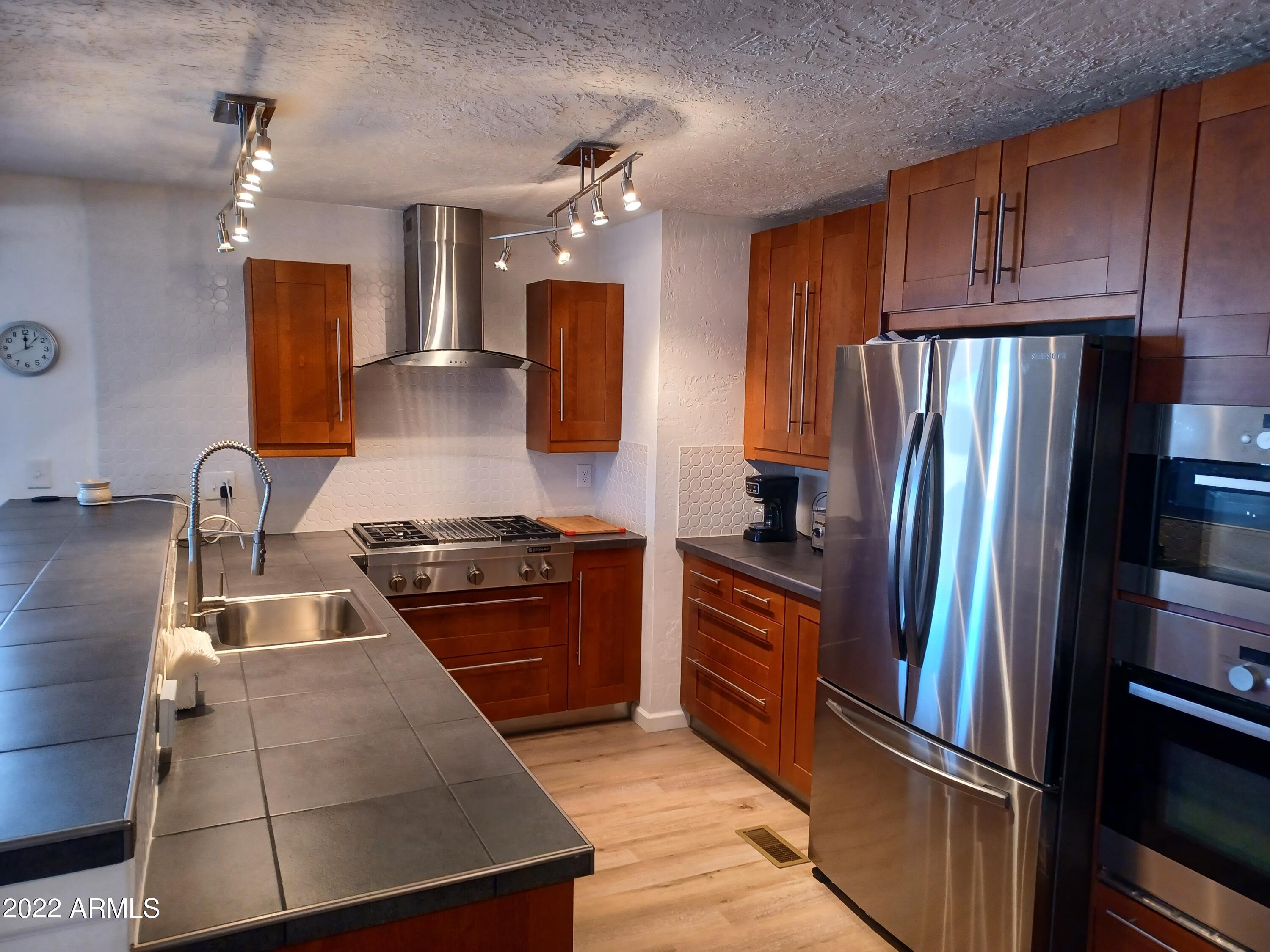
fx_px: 917
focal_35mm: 25
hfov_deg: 69.4
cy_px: 476
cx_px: 635
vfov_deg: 54.9
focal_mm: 4.6
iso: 320
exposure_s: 1/33
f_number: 1.8
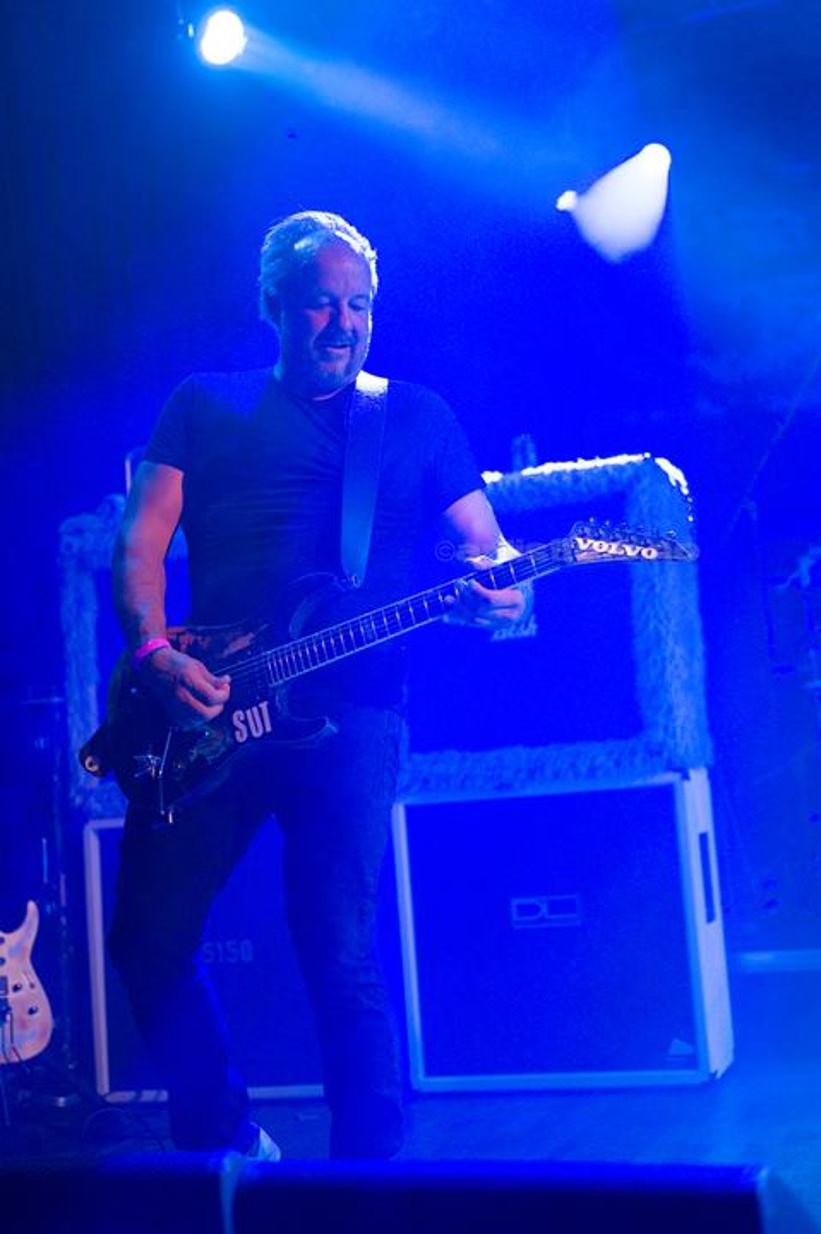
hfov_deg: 27.0
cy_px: 617
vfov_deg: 39.6
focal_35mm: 50
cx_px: 410
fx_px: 1713
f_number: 1.8
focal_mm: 50
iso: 2000
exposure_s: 1/400
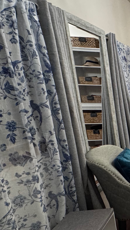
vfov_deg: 51.0
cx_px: 262
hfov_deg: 18.7
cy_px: 145
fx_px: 239
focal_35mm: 39
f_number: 2.2
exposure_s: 1/60
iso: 400
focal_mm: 2.22
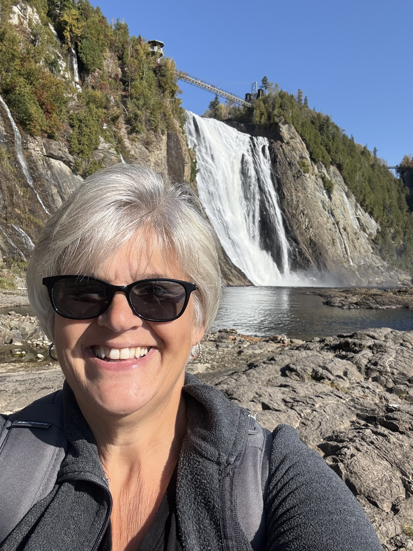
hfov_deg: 46.8
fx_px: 477
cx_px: 206
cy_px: 276
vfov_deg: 60.0
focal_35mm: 30
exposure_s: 1/1383
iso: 25
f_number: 1.9
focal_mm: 2.69
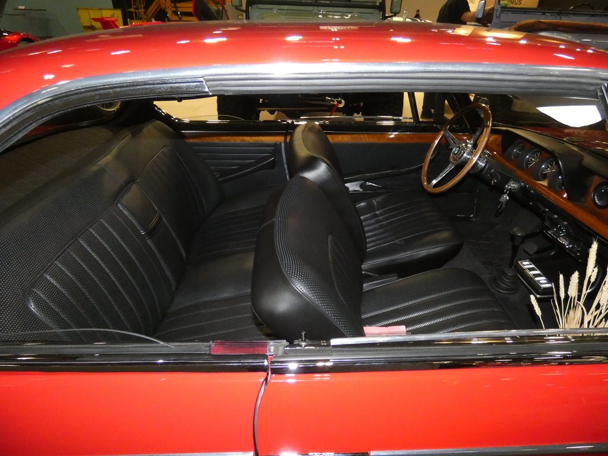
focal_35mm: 20
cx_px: 304
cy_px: 228
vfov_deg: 66.0
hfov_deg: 81.7
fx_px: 351
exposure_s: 1/250
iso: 800
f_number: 2.8
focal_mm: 3.6
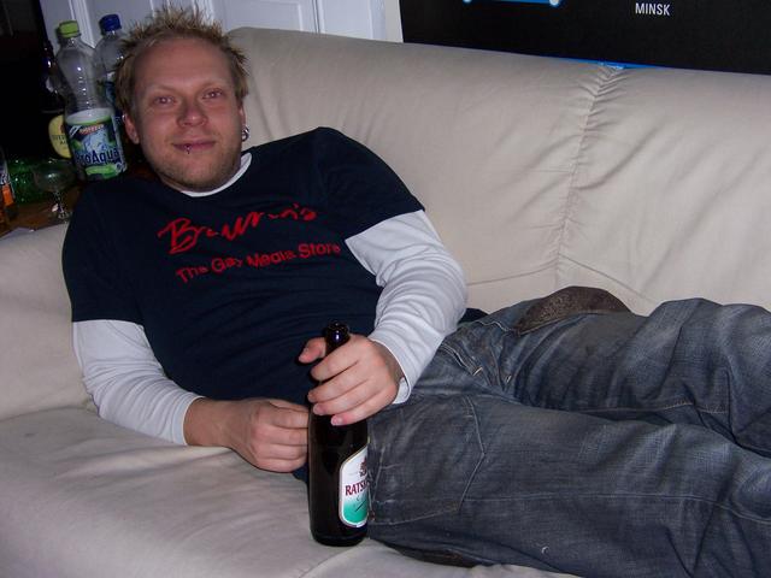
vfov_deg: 29.7
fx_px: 1091
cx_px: 386
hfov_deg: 38.9
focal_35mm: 49
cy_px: 289
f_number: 3.4
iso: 140
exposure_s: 1/60
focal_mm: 8.2
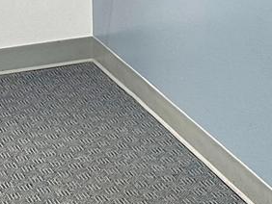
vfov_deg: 8.2
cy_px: -162
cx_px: 488
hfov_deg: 10.7
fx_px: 1368
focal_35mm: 174
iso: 160
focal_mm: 6.86
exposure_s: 1/60
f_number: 1.78
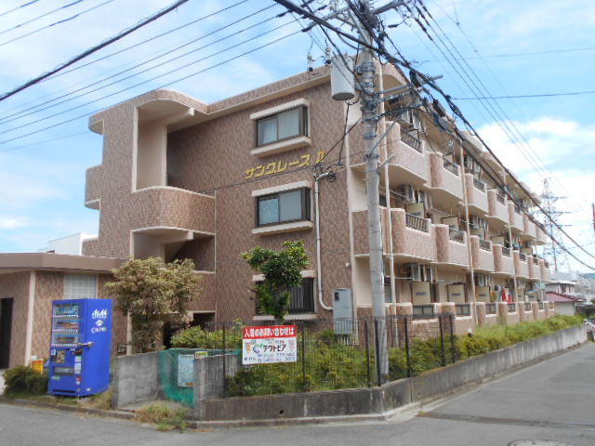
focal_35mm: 30
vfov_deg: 46.8
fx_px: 516
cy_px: 223
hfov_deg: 60.0
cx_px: 298
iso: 80
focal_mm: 5.1
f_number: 3.4
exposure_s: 1/640
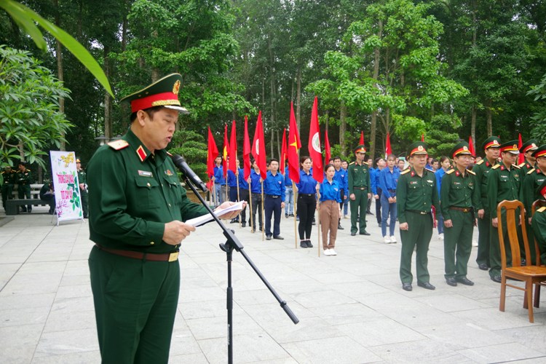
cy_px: 182
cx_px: 273
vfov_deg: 42.3
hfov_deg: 60.3
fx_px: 470
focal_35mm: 31
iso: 200
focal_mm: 21
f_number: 4
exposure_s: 1/60
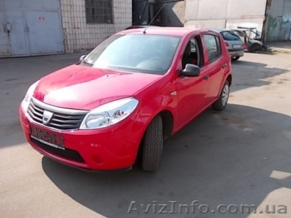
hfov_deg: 63.4
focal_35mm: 28
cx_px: 146
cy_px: 109
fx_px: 235
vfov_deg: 49.7
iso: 80
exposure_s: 1/500
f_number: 2.7
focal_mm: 4
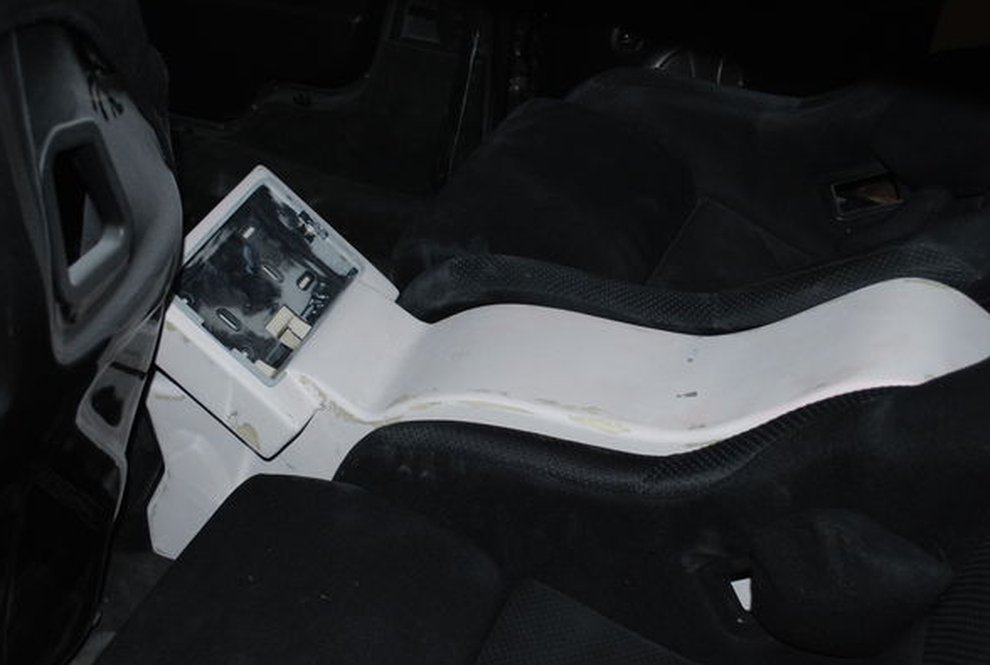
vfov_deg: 27.7
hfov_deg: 40.2
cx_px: 534
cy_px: 345
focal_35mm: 49
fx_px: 1351
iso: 200
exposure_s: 1/60
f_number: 4.8
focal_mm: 30
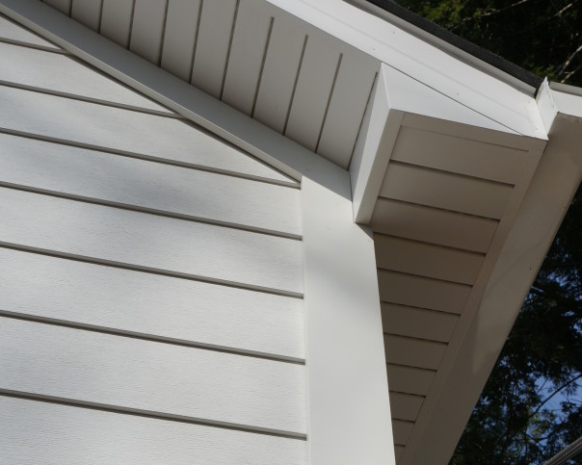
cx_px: 324
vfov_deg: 24.0
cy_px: 409
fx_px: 1068
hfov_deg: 30.5
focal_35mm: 62
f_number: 9
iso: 100
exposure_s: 1/400
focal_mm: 26
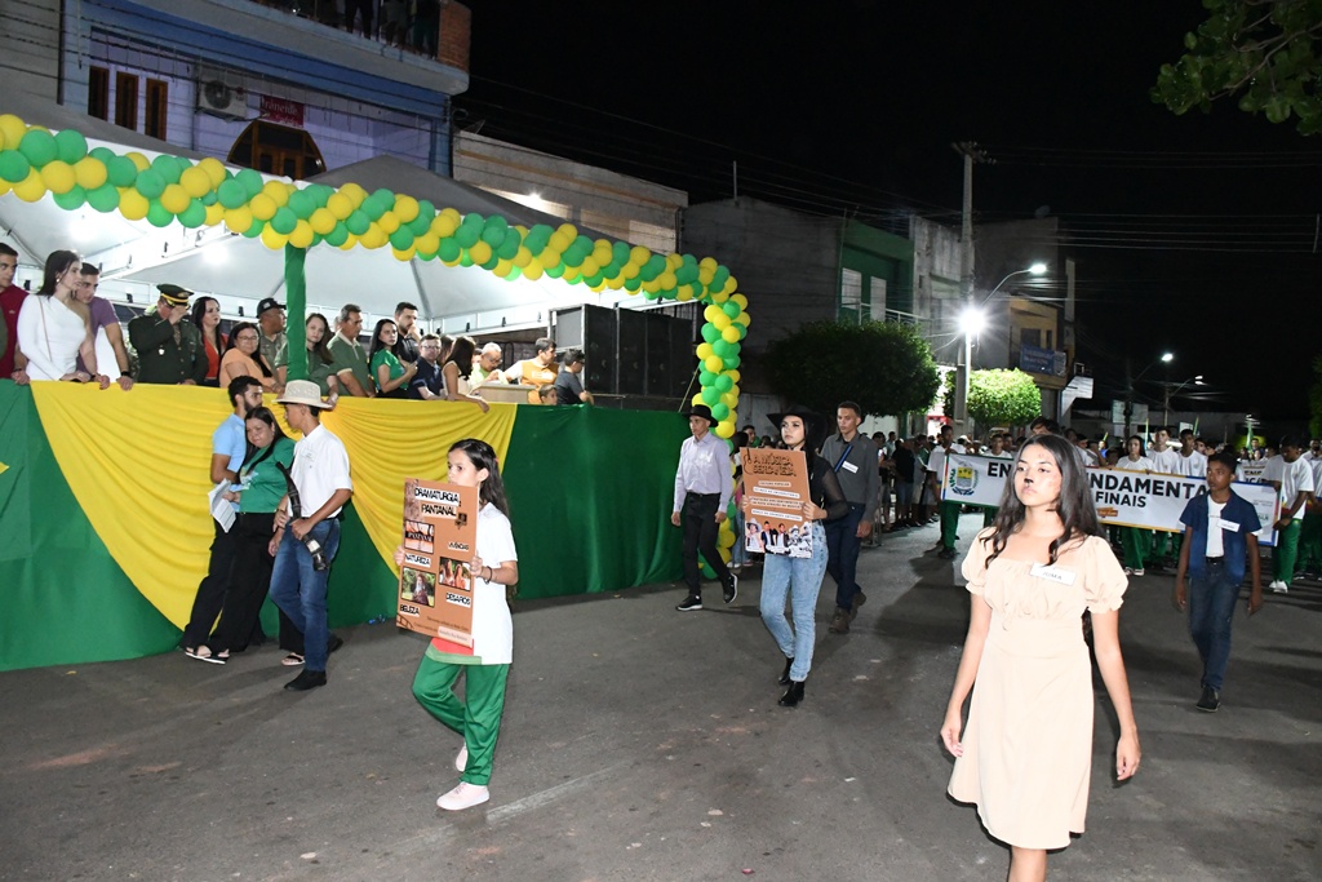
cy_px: 441
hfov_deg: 67.4
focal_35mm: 27
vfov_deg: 47.9
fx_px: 992
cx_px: 661
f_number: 5
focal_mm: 18
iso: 8000
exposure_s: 1/80
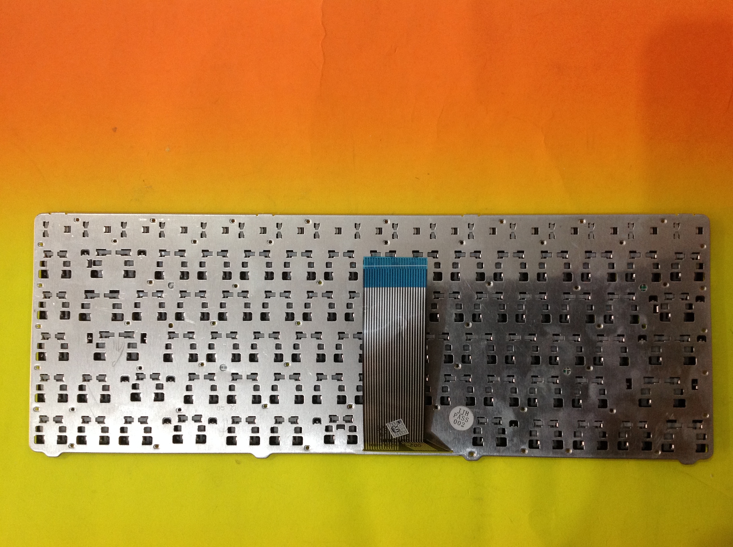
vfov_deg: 40.6
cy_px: 274
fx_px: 740
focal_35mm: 35
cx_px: 366
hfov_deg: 52.7
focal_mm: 4.28
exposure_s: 1/15
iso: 125
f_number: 2.4
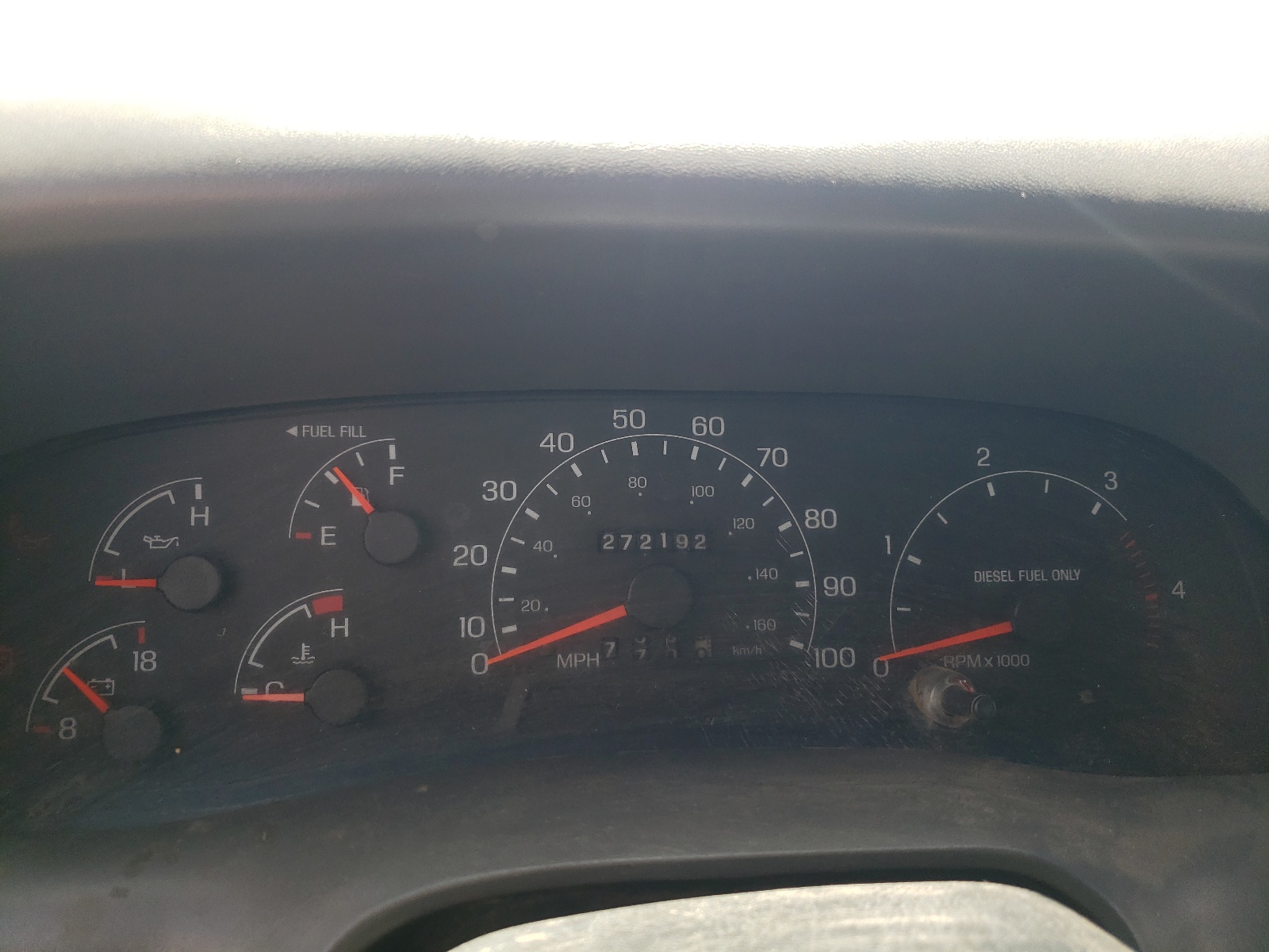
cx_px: 634
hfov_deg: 67.3
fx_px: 953
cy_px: 476
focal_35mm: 26
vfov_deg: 53.1
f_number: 1.5
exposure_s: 1/385
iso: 50
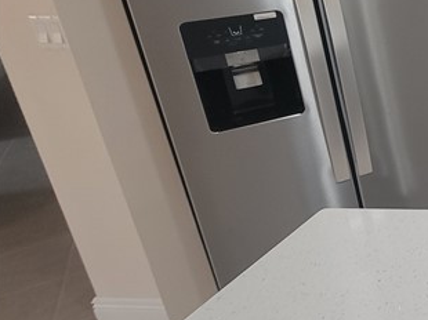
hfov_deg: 25.7
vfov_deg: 32.3
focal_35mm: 43
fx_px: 531
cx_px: 700
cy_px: 48
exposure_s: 1/60
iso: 160
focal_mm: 2.2
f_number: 2.2
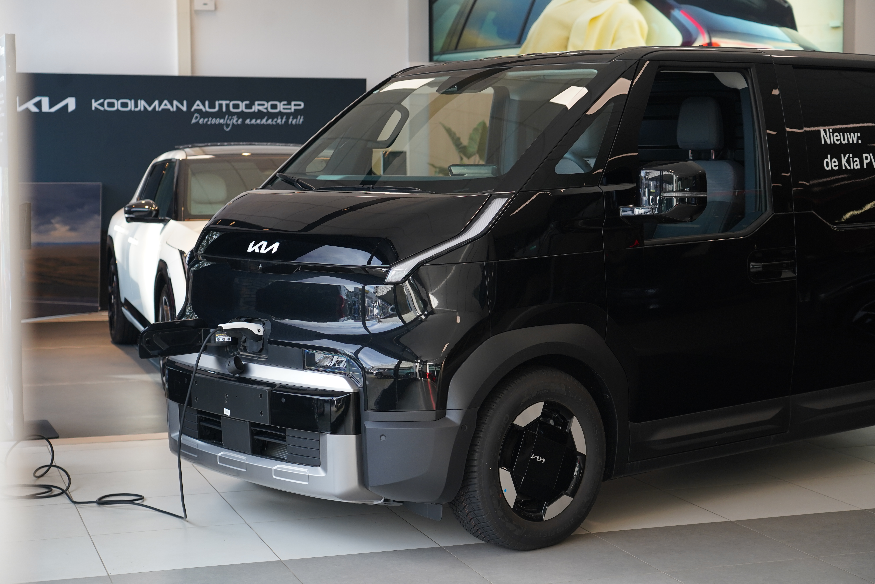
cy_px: 292
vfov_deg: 22.6
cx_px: 438
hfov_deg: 33.4
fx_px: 1458
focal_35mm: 60
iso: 640
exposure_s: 1/60
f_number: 4
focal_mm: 60
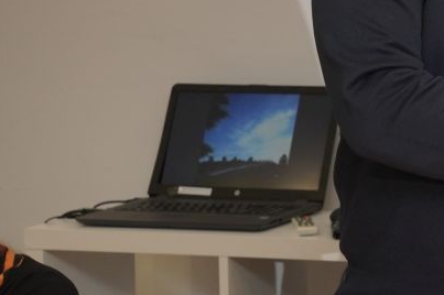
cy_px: 48
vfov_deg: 8.1
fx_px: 2087
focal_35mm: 169
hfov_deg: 11.4
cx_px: 745
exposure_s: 1/160
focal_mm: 30.6
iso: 500
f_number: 4
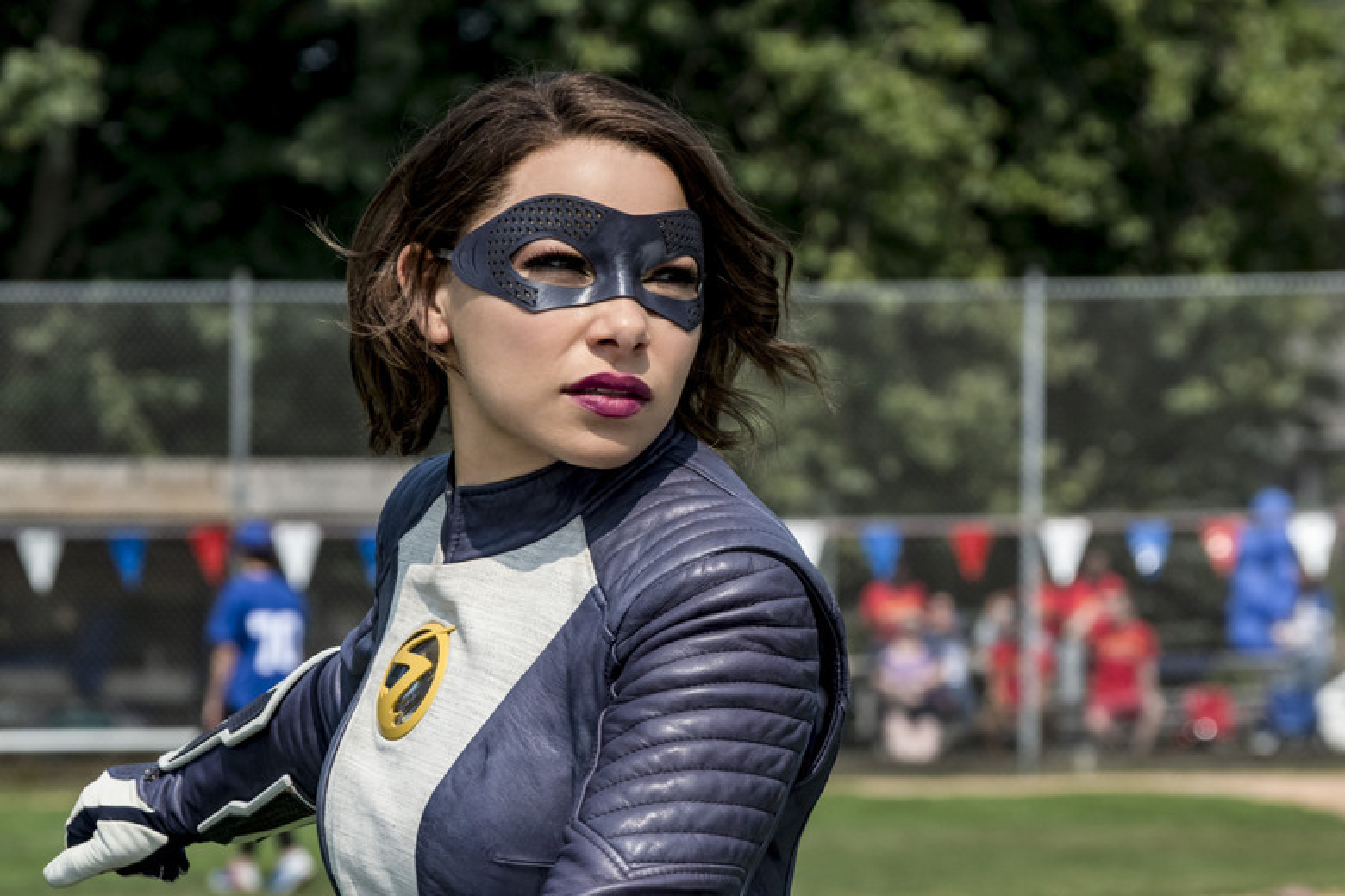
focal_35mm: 183
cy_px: 448
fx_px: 6837
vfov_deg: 7.5
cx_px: 672
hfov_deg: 11.2
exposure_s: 1/800
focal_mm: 121.9
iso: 500
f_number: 8
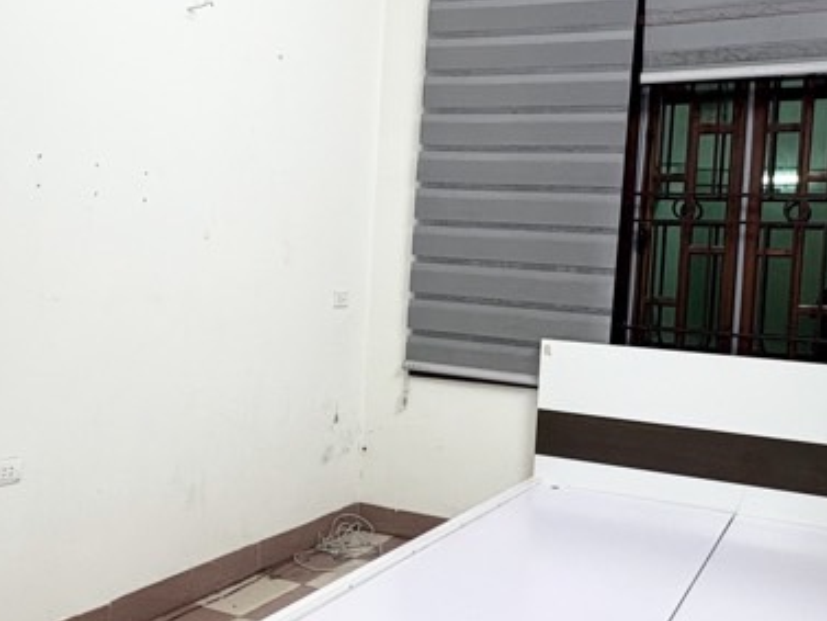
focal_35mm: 38
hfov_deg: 49.0
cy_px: 307
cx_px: 430
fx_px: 908
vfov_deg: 37.7
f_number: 2.2
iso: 160
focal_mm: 2.22
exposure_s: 1/100
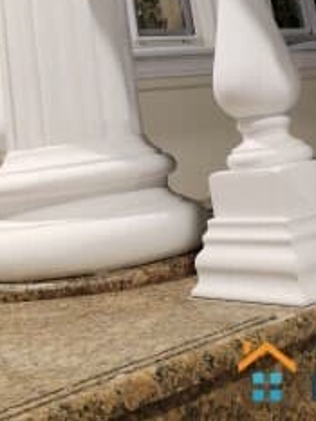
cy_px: -119
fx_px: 815
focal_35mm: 67
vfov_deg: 25.2
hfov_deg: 21.9
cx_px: 112
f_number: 1.8
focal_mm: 4.75
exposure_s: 1/25
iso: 1090
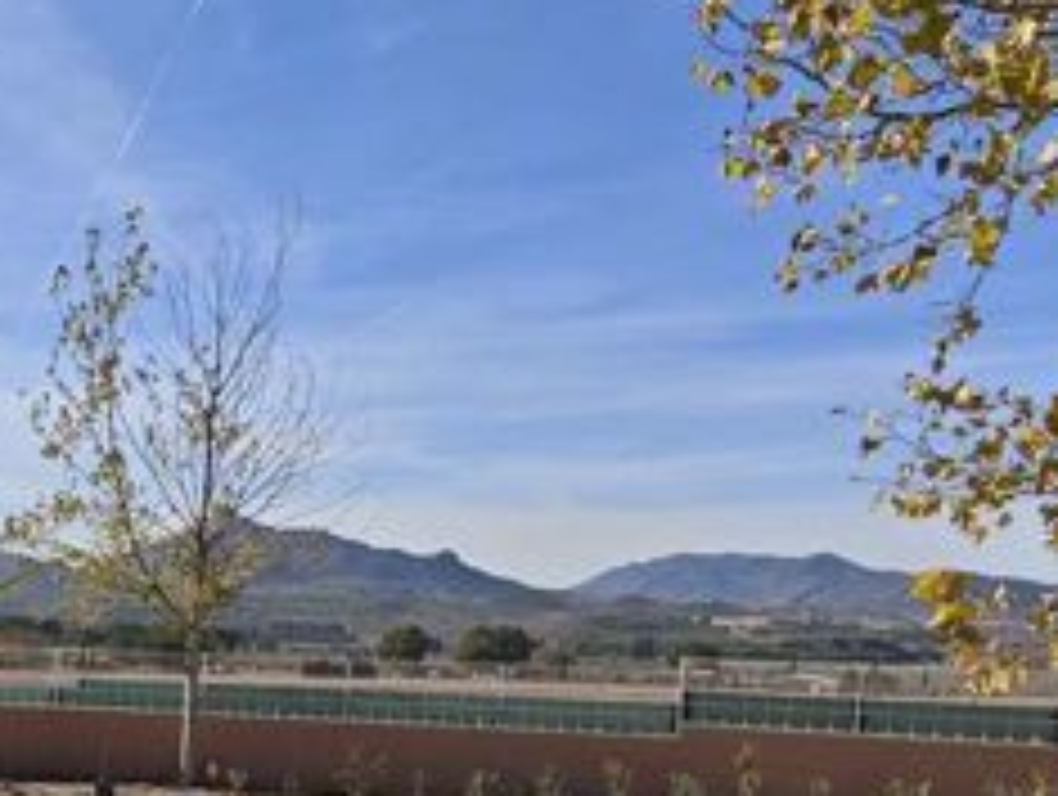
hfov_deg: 40.2
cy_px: 809
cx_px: 43
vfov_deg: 31.6
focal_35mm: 42
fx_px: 1286
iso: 50
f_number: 2.2
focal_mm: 2.16
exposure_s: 1/940
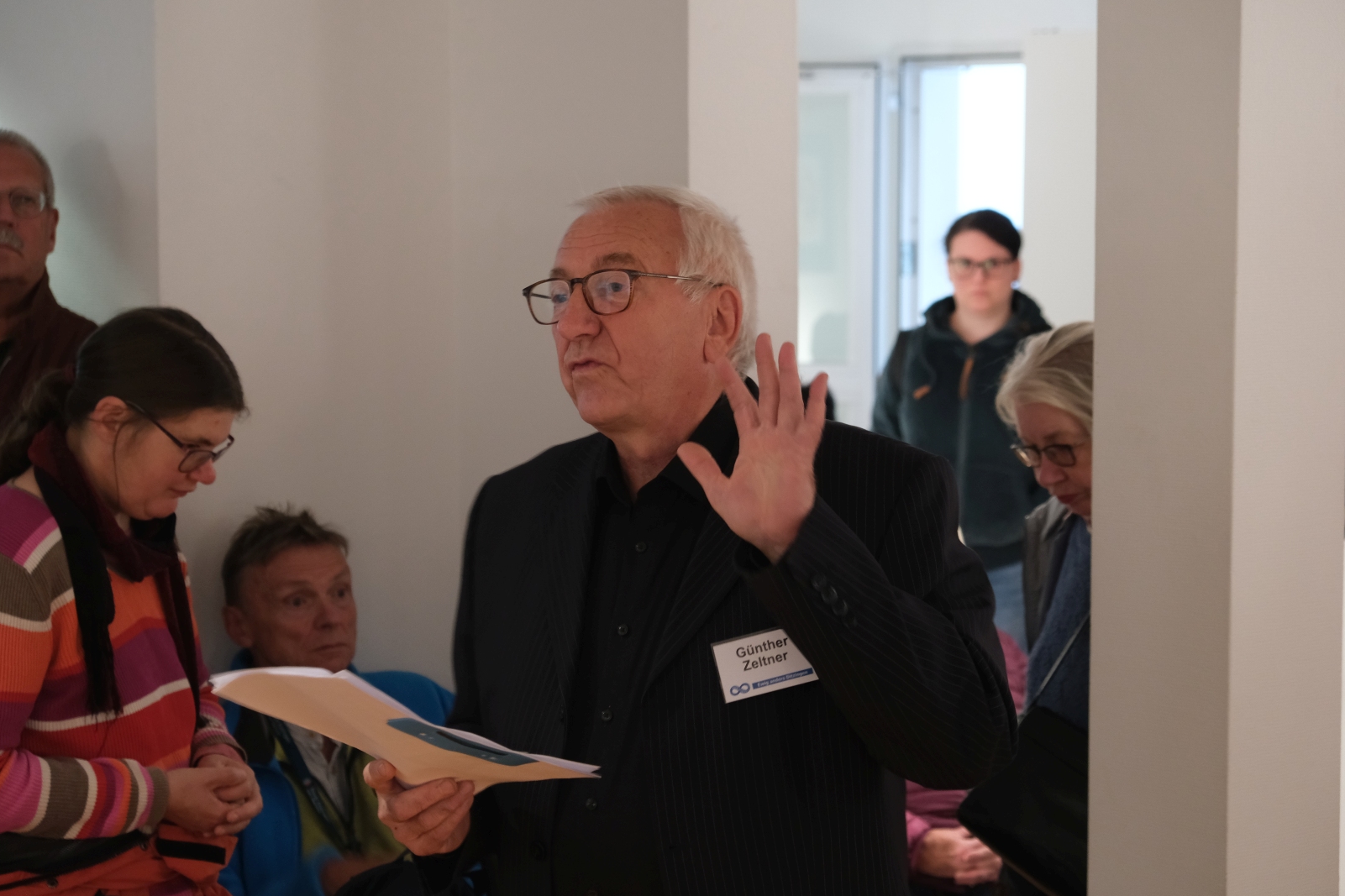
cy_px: 446
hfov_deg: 24.2
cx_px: 676
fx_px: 3138
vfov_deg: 16.3
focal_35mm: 84
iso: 1600
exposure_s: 1/28
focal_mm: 55
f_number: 4
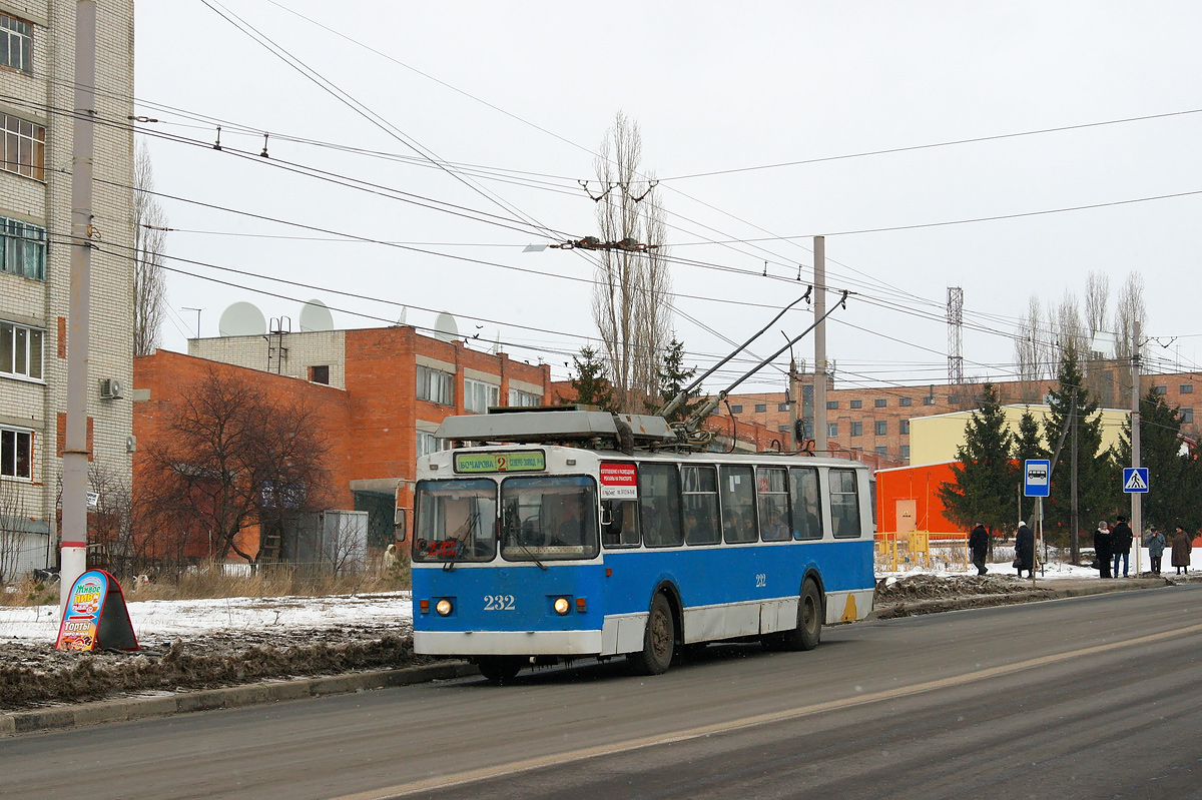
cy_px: 400
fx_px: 2570
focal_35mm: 77
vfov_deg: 17.7
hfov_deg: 26.3
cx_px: 601
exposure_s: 1/1000
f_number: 7.1
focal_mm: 50
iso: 250
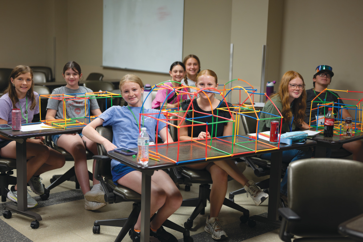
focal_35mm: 50
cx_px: 182
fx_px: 504
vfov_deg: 27.0
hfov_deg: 39.6
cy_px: 121
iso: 1000
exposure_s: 1/250
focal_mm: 50
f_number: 2.2
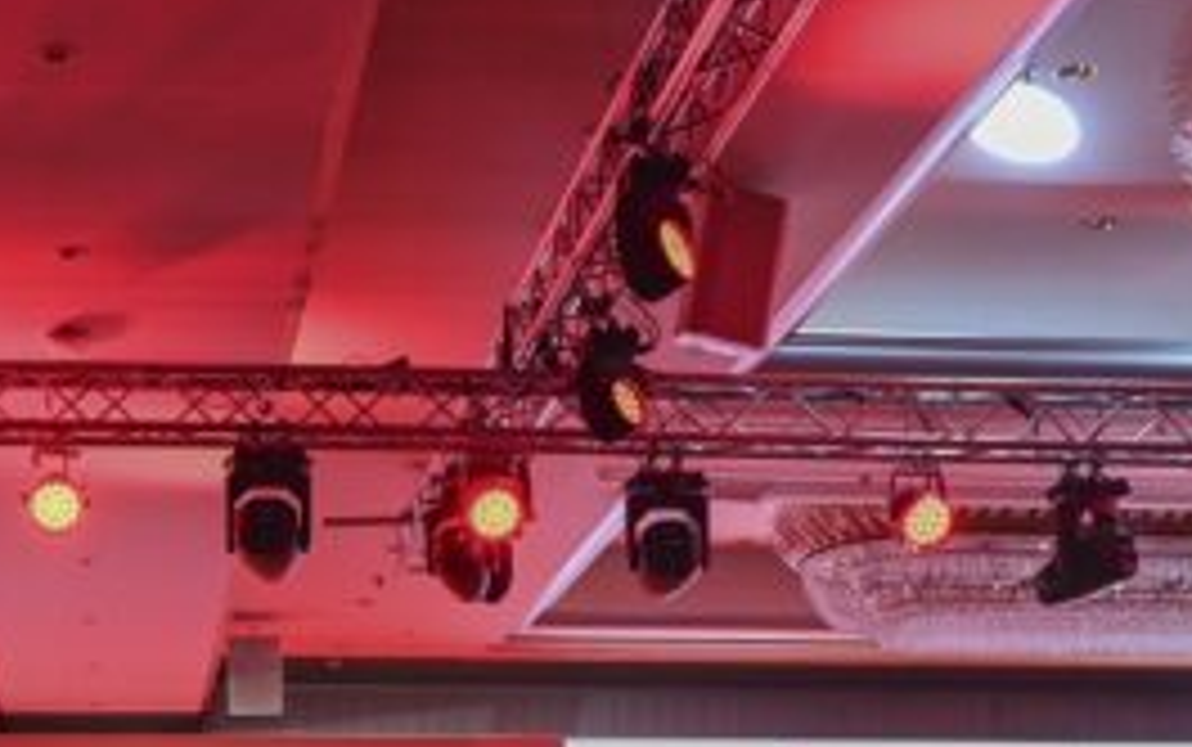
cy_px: 1100
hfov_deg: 27.0
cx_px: 265
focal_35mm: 75
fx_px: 2438
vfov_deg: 16.0
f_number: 4.5
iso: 1600
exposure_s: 1/80
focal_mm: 26
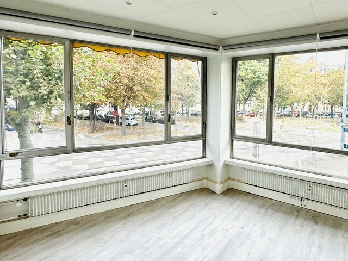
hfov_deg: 77.7
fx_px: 211
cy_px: 111
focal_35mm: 21
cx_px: 215
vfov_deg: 63.1
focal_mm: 2.22
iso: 40
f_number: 2.2
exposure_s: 1/208
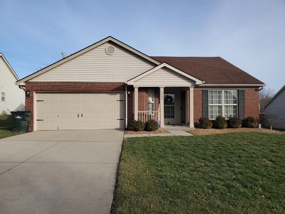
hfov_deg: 67.3
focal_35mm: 26
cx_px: 142
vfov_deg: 53.1
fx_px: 214
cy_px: 107
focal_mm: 4.3
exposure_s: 1/1133
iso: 50
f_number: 2.4
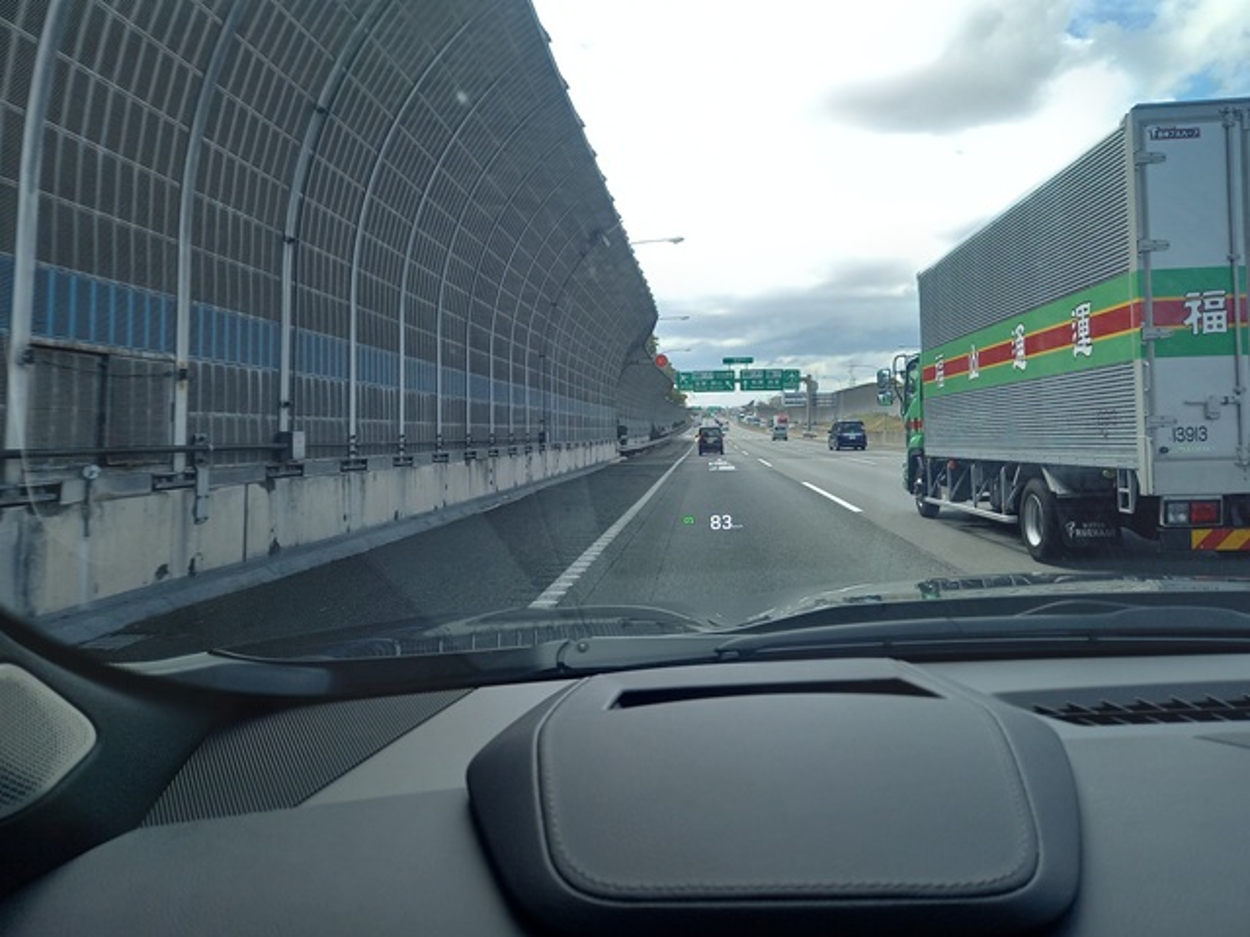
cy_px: 468
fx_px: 903
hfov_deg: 69.4
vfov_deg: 54.9
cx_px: 625
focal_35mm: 25
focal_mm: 4.65
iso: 50
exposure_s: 1/463
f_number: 1.8
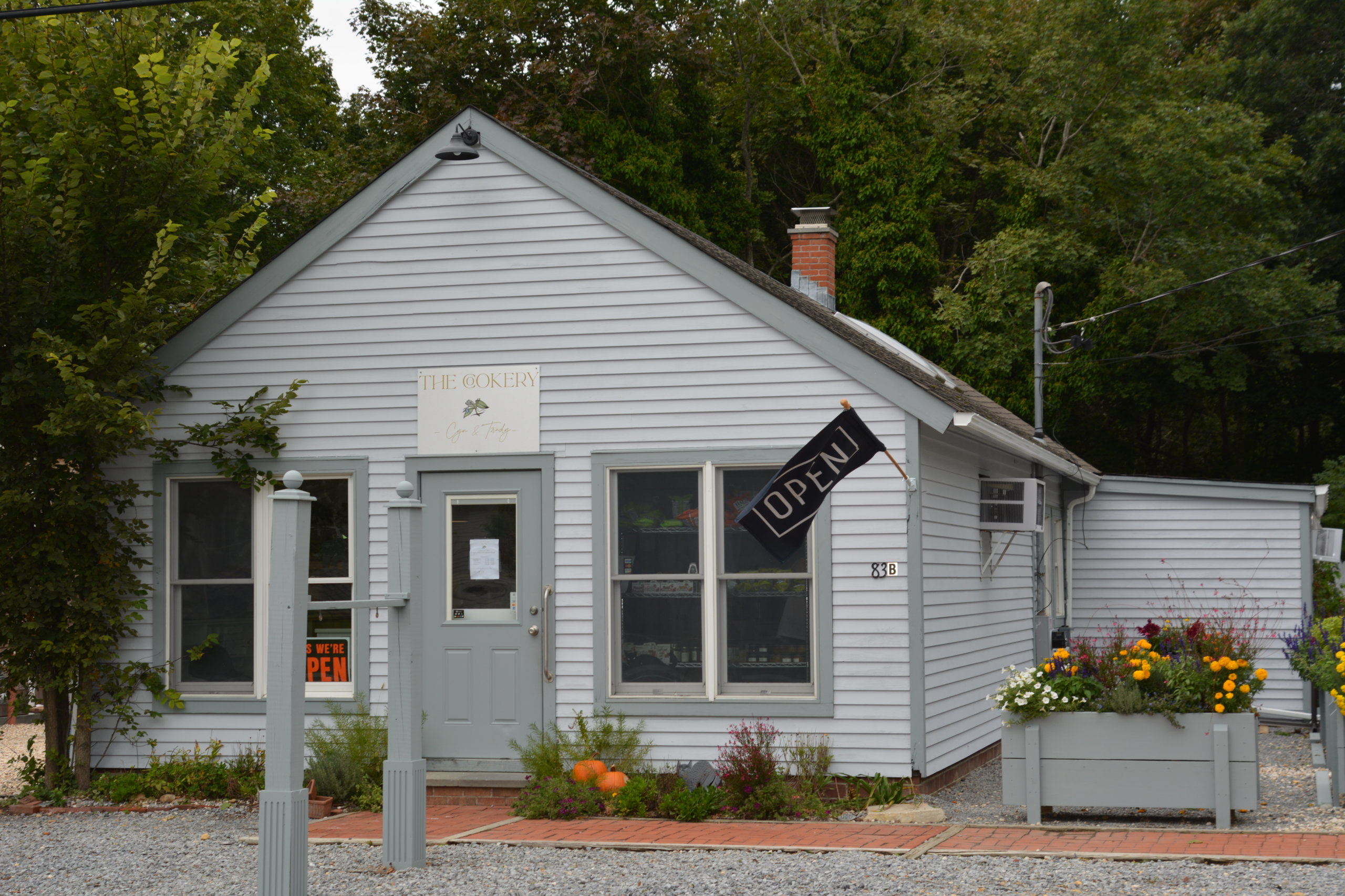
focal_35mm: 60
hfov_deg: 33.4
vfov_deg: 22.6
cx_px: 672
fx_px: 2242
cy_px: 448
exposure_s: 1/160
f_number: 6.3
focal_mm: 40
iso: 100
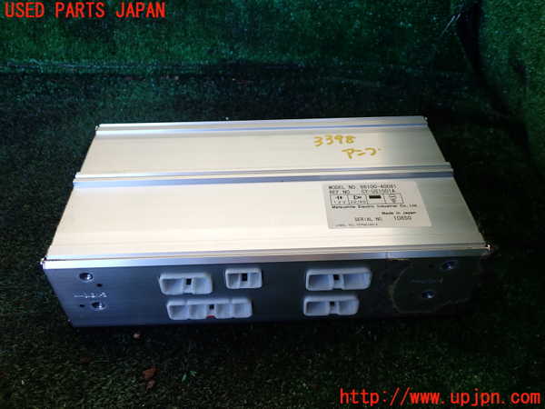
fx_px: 472
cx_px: 272
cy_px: 204
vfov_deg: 46.8
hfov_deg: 60.0
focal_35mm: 30
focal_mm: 5.4
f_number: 2.3
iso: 100
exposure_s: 1/100
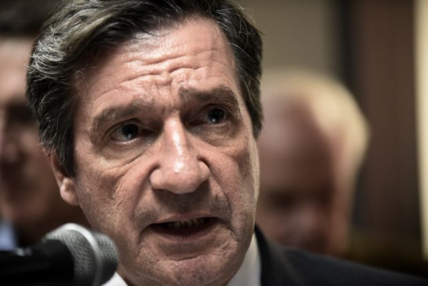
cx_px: 214
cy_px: 143
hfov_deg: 16.4
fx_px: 1486
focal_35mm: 125
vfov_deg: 11.0
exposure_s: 1/250
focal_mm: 125
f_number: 3.2
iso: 4000
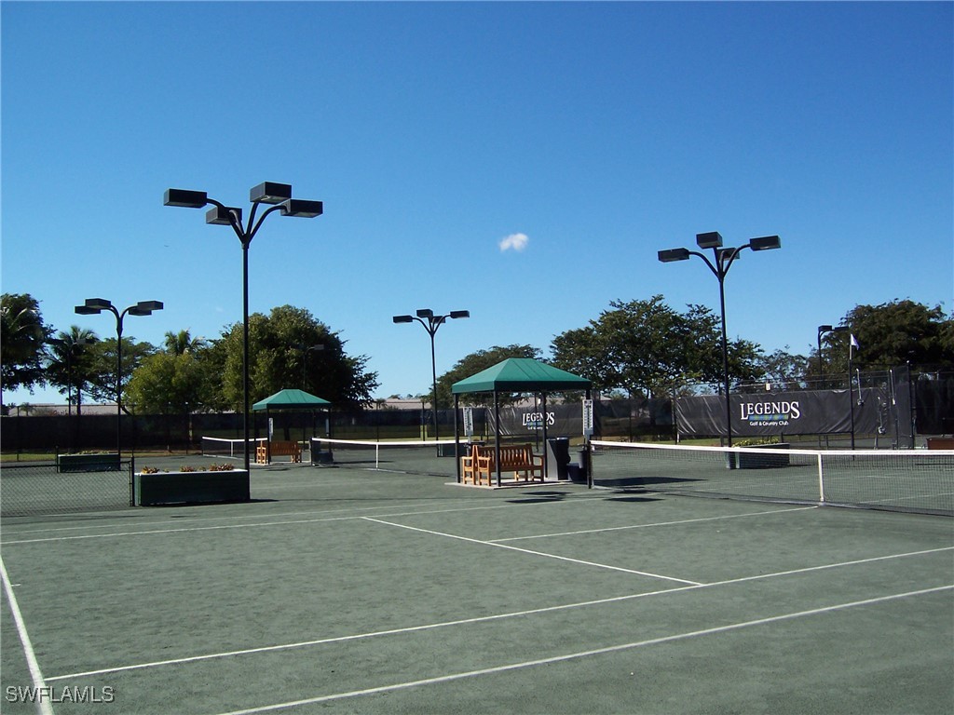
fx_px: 909
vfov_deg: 42.9
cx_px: 477
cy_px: 358
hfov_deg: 55.4
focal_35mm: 33
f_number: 5.6
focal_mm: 5.5
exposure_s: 1/500
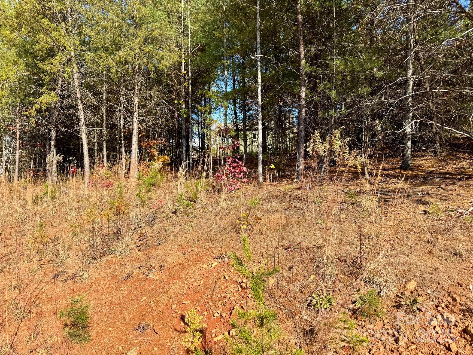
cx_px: 236
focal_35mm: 24
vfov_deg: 56.8
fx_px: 328
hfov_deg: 71.6
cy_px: 178
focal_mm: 6.76
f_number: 1.78
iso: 80
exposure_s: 1/2710
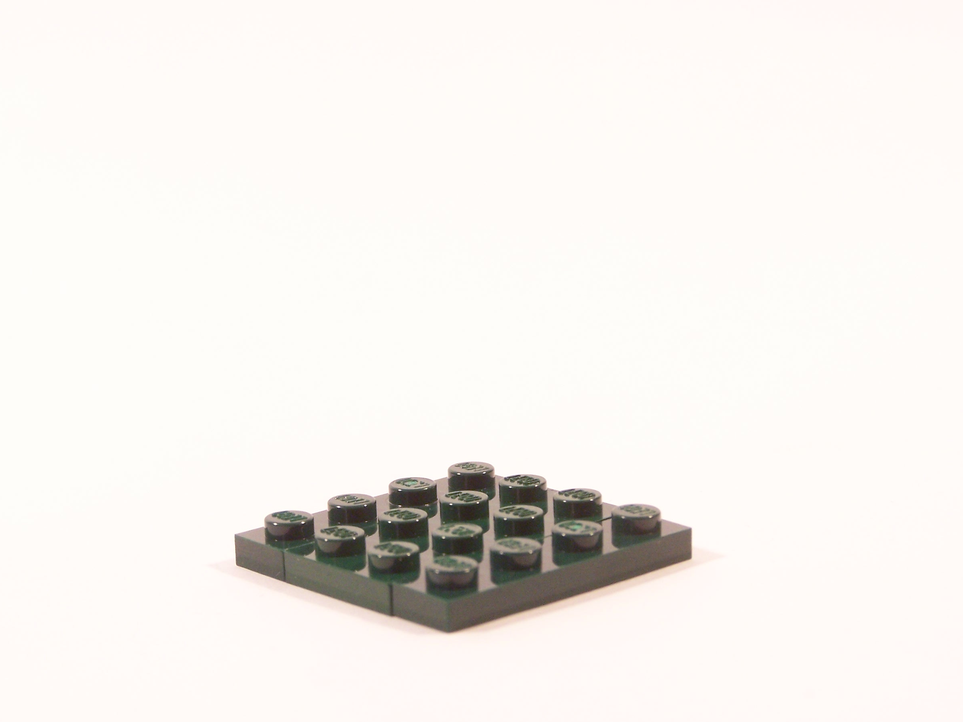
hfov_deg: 19.4
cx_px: 474
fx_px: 2810
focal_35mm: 101
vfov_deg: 14.6
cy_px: 386
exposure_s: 1/20
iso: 200
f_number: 3.6
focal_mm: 15.6
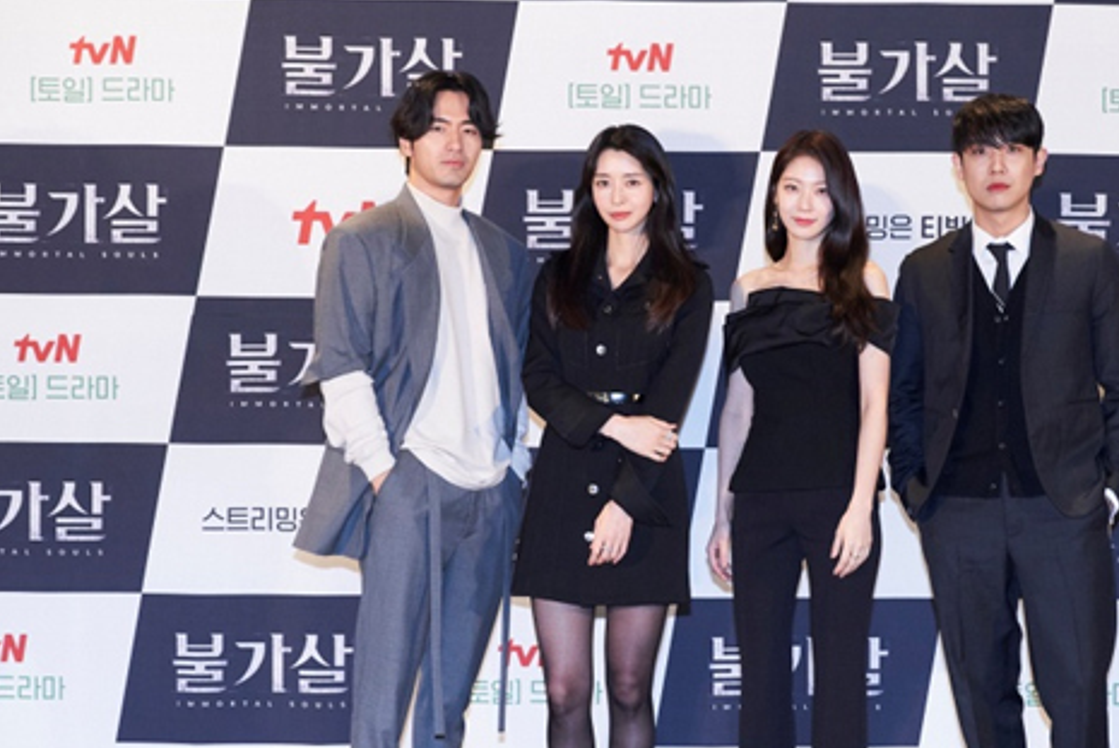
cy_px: 453
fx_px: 2053
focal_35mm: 66
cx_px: 729
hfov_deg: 30.3
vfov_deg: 20.6
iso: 1600
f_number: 4
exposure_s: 1/200
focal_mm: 48
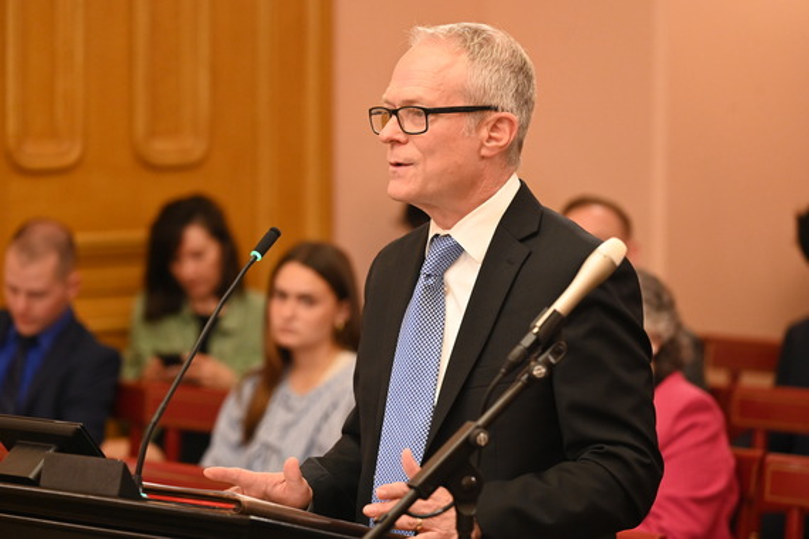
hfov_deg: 12.5
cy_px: 270
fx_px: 3708
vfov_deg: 8.3
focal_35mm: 165
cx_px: 404
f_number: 4.8
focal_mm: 165
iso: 4500
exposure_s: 1/125
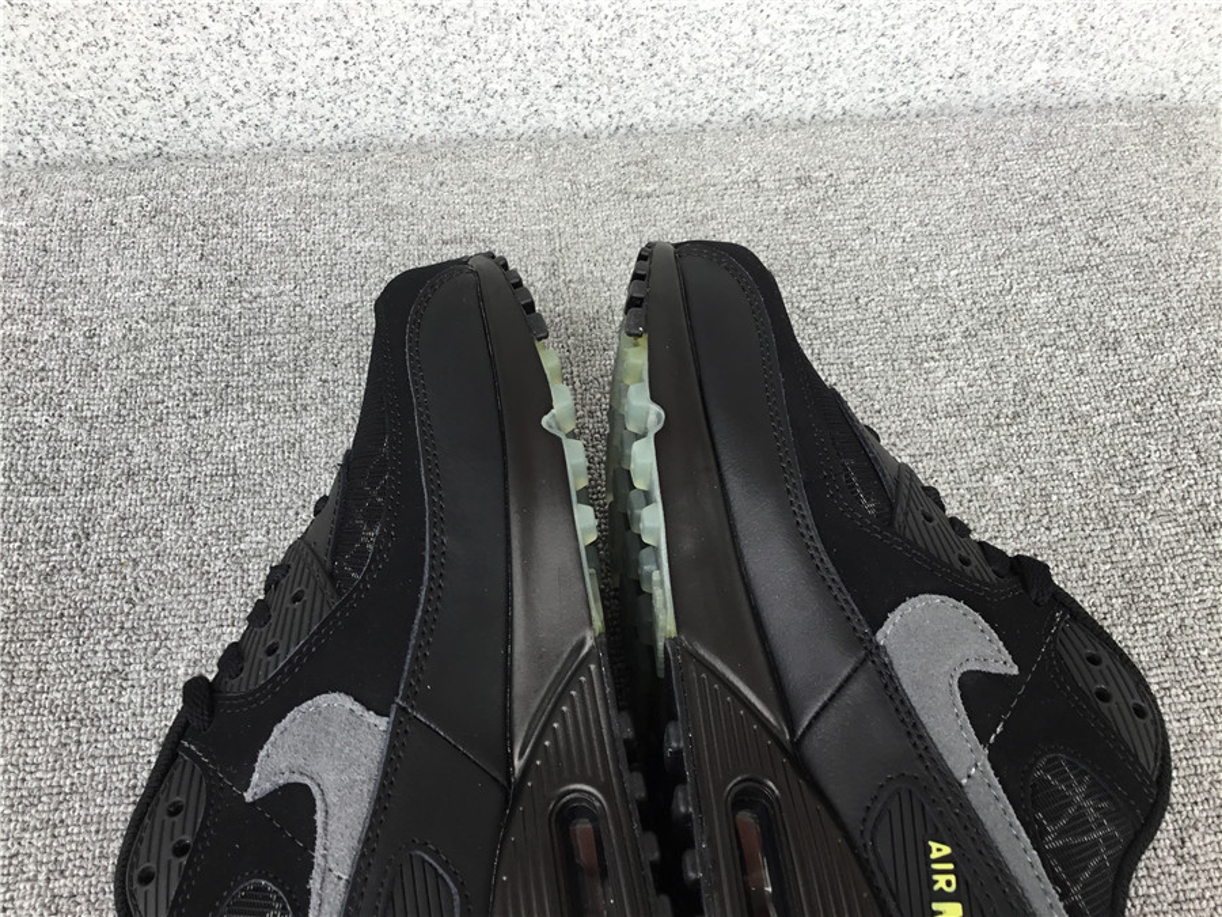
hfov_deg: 58.4
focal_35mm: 31
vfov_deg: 45.4
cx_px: 611
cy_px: 458
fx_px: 1094
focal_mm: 3.3
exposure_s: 1/100
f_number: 2.4
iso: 25
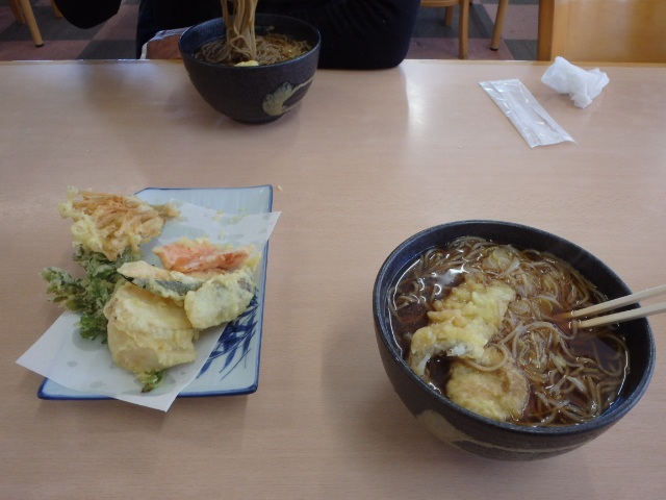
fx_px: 539
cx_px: 333
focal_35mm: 28
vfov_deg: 49.7
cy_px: 250
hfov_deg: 63.4
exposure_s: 1/60
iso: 200
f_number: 3.9
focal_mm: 5
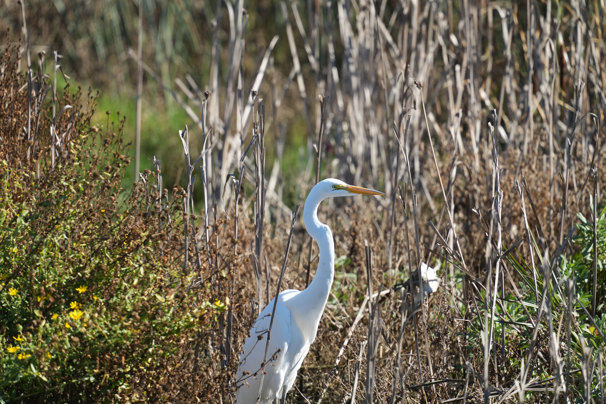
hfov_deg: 3.4
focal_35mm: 600
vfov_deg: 2.3
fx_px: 10099
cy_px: 202
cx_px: 303
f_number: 5.6
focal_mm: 600
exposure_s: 1/800
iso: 400
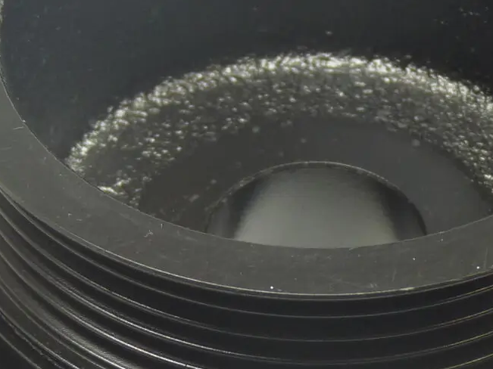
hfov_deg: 7.7
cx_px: 328
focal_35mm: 258
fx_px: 3674
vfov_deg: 5.8
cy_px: 277
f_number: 3.4
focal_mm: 14.9
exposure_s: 1/40
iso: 125
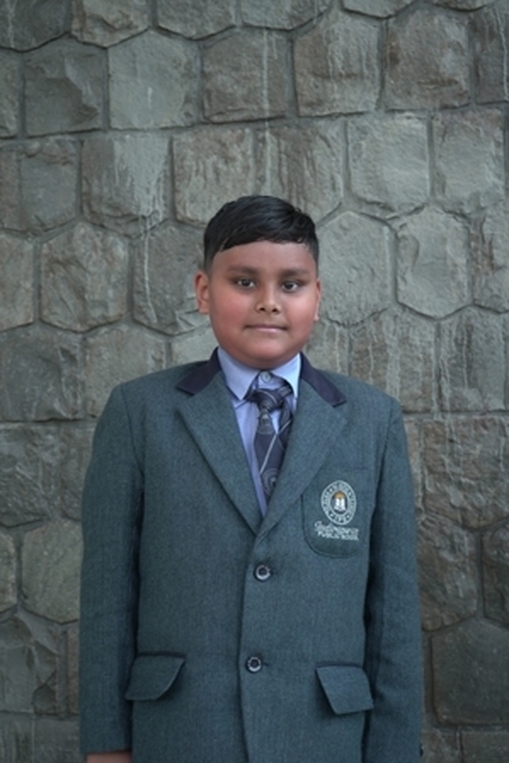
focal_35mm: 55
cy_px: 382
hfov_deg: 24.6
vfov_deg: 36.2
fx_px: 1165
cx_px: 254
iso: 320
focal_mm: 55
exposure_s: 1/125
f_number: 7.1
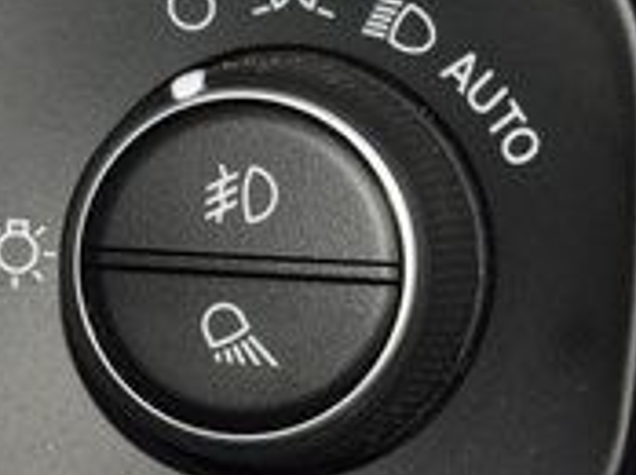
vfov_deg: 4.0
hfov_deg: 5.3
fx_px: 6825
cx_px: 384
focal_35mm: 372
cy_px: 90
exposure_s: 1/125
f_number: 8
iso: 100
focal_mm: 70
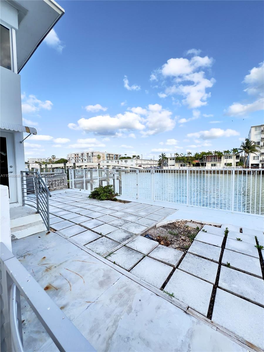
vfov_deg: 106.2
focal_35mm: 13
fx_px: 132
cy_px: 176
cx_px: 132
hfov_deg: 89.9
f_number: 1.8
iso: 32
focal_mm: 1.57
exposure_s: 1/364
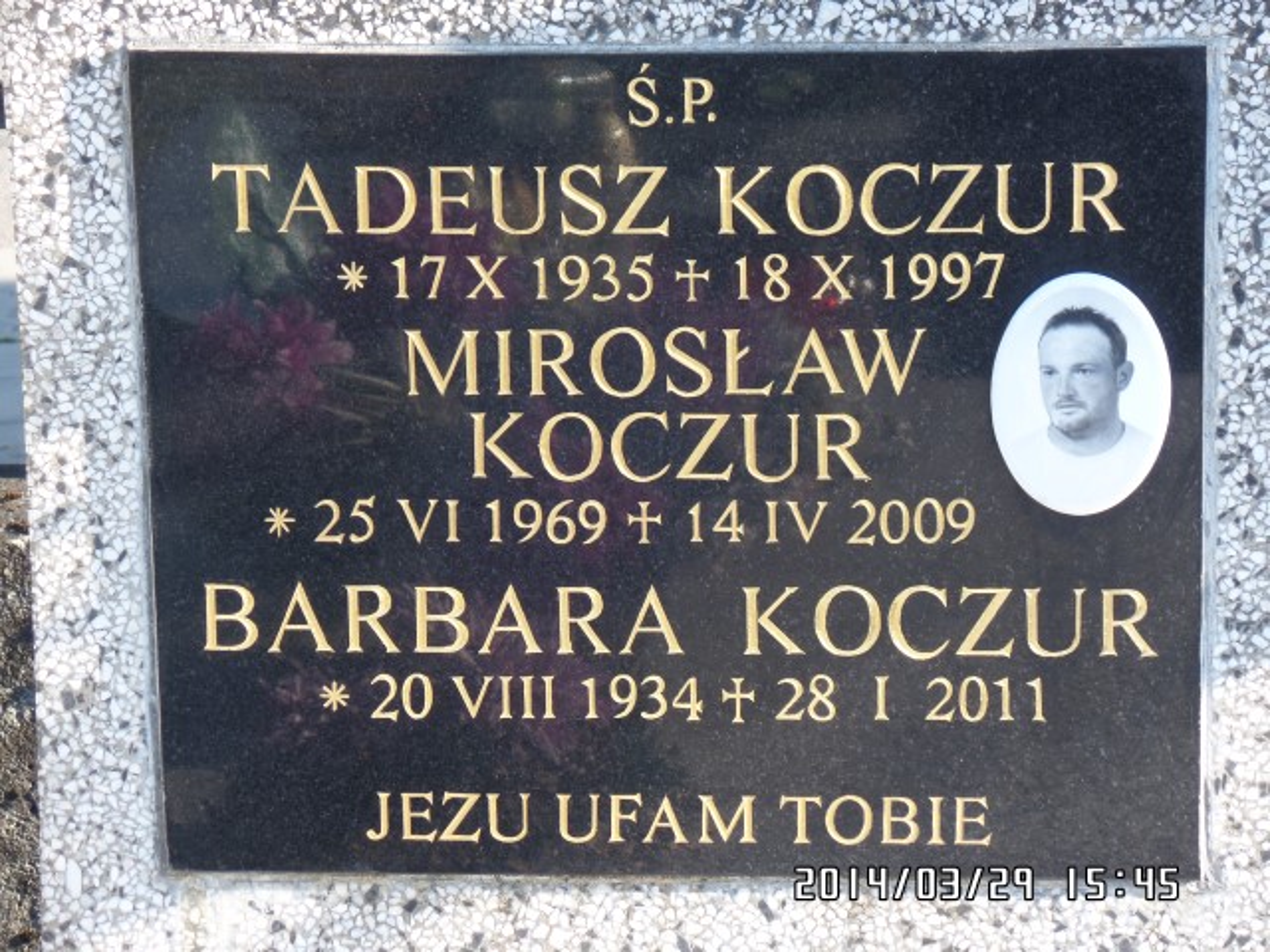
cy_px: 476
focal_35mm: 141
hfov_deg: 14.0
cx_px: 635
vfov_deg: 10.5
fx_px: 5173
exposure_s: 1/125
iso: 100
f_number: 4.2
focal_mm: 25.2
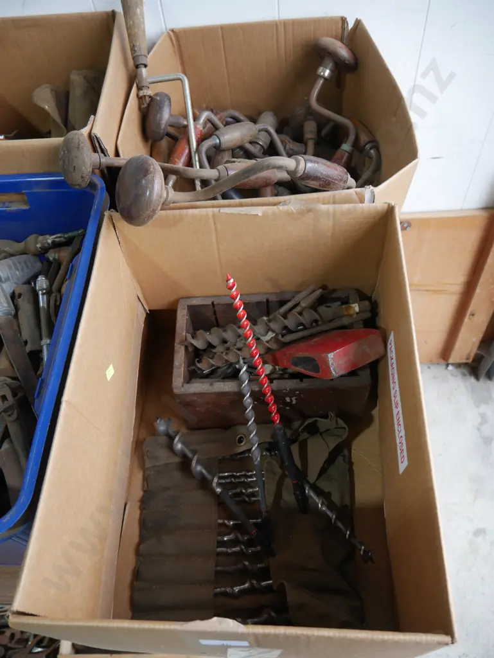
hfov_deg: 49.8
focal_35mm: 28
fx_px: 532
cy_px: 329
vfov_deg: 63.4
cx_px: 247
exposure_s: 1/80
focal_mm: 14
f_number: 3.5
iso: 200
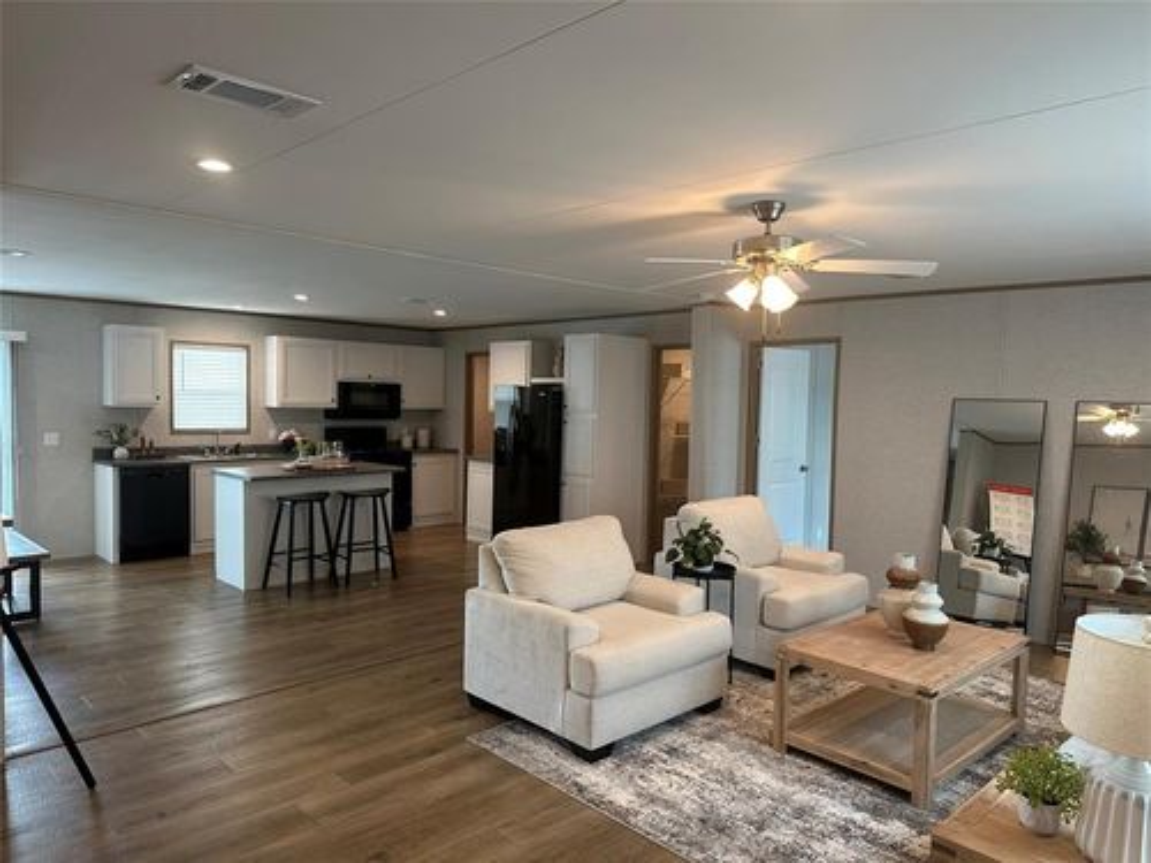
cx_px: 576
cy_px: 432
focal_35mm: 24
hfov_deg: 71.6
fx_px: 798
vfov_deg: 56.8
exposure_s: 1/60
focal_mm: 6.86
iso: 125
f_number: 1.78
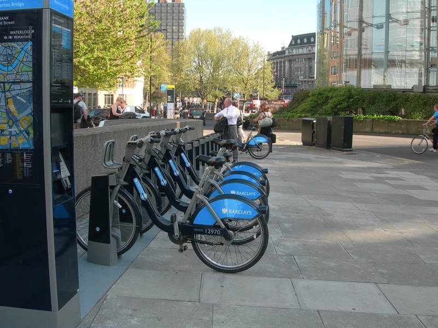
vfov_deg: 37.7
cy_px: 164
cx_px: 219
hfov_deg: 49.0
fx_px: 481
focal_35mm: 38
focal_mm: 7.8
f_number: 4.8
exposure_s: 1/126
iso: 50
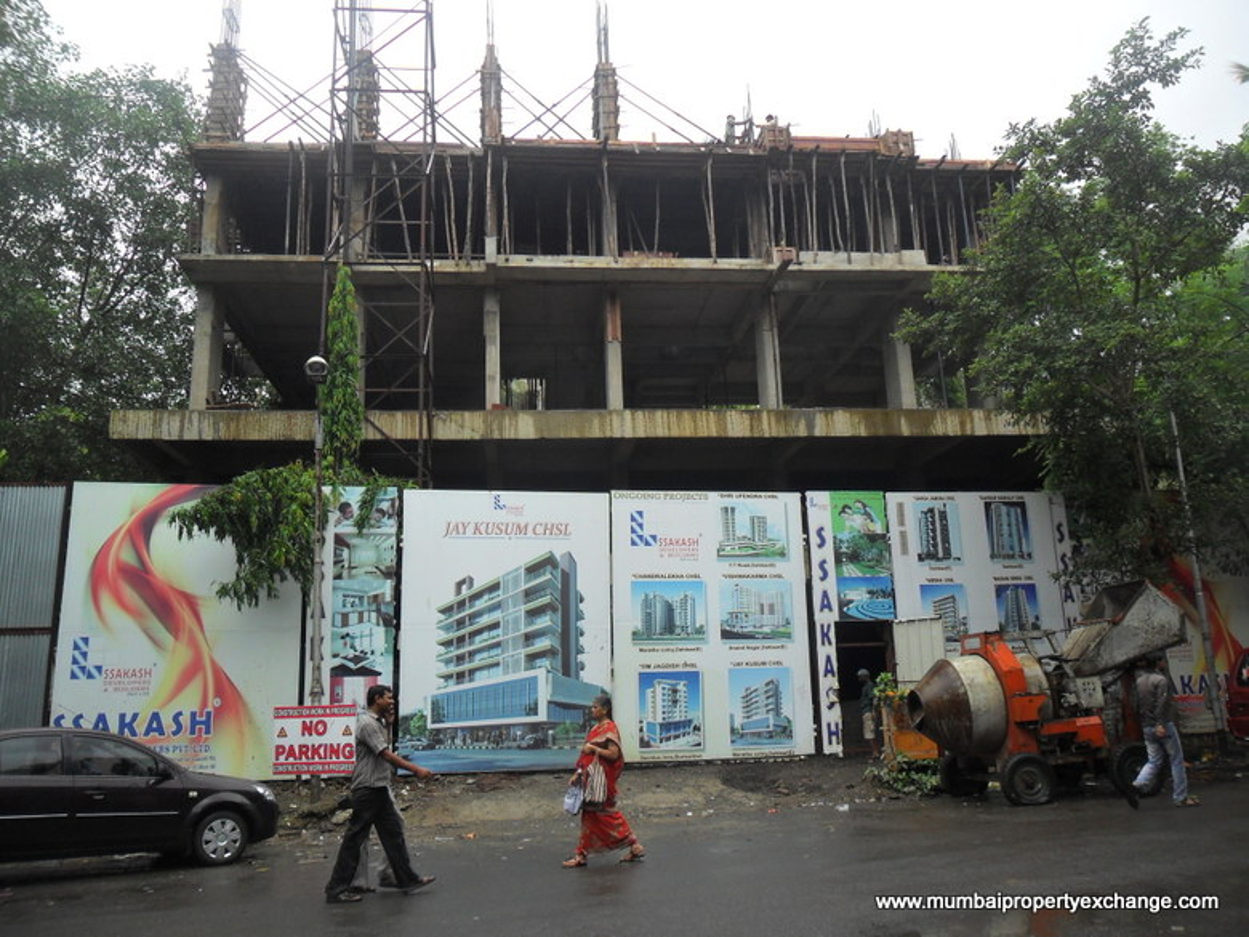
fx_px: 974
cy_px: 468
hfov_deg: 65.3
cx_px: 624
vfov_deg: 51.4
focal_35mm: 27
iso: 100
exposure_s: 1/180
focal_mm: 4.9
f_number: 3.5
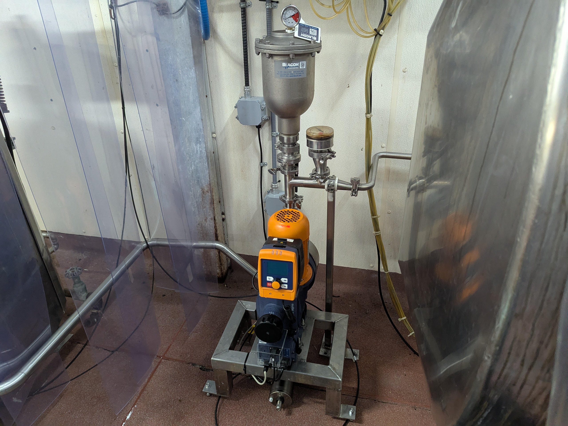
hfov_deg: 71.6
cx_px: 284
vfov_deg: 56.8
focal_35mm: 24
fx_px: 394
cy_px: 213
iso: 1391
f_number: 1.85
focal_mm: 6.81
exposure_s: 1/106
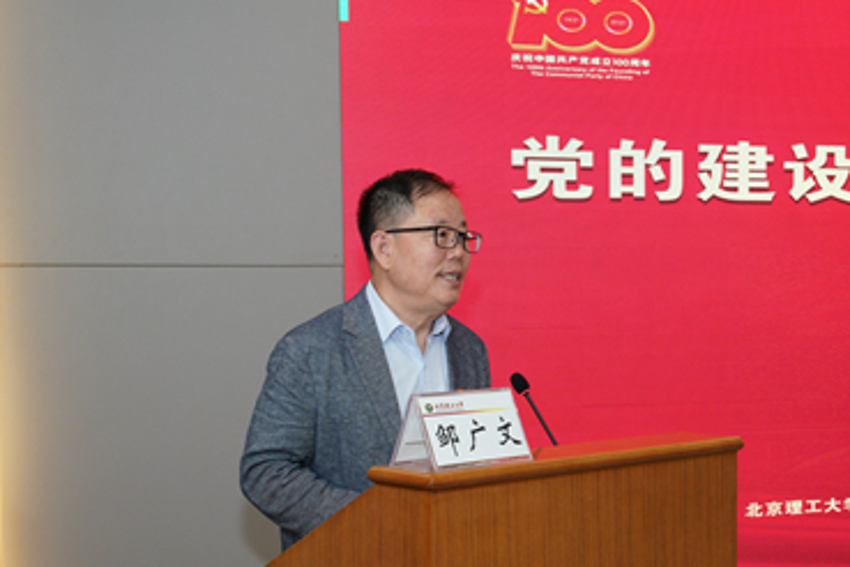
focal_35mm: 59
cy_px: 379
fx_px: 1393
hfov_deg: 33.5
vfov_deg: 22.9
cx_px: 587
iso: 1250
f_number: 8
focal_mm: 34
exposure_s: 1/60
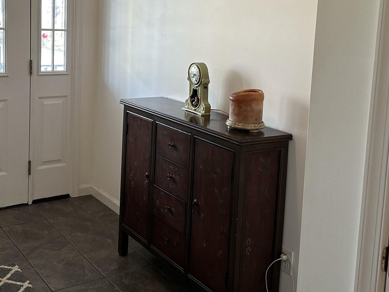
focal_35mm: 46
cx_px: 151
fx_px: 517
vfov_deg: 31.1
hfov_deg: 41.0
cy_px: 80
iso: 160
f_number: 1.78
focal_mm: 6.86
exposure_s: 1/60
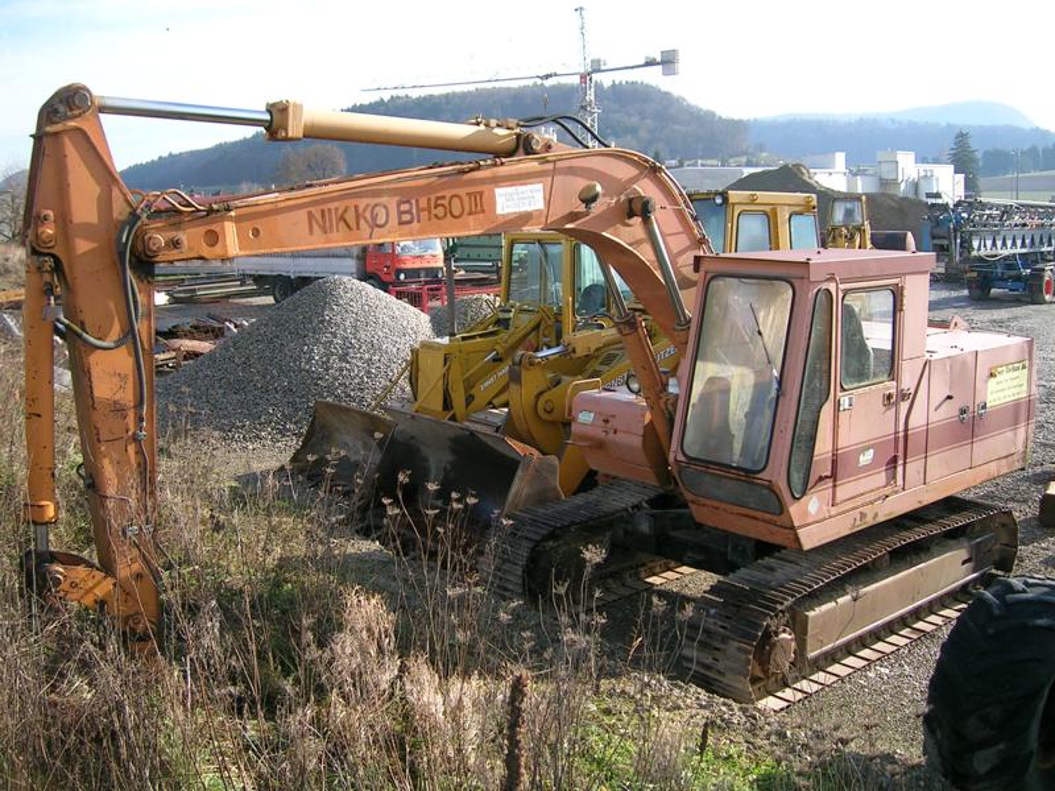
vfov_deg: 40.7
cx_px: 528
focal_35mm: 35
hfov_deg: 52.6
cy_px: 396
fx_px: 1067
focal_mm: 5.4
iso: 50
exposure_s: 1/412
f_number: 2.8
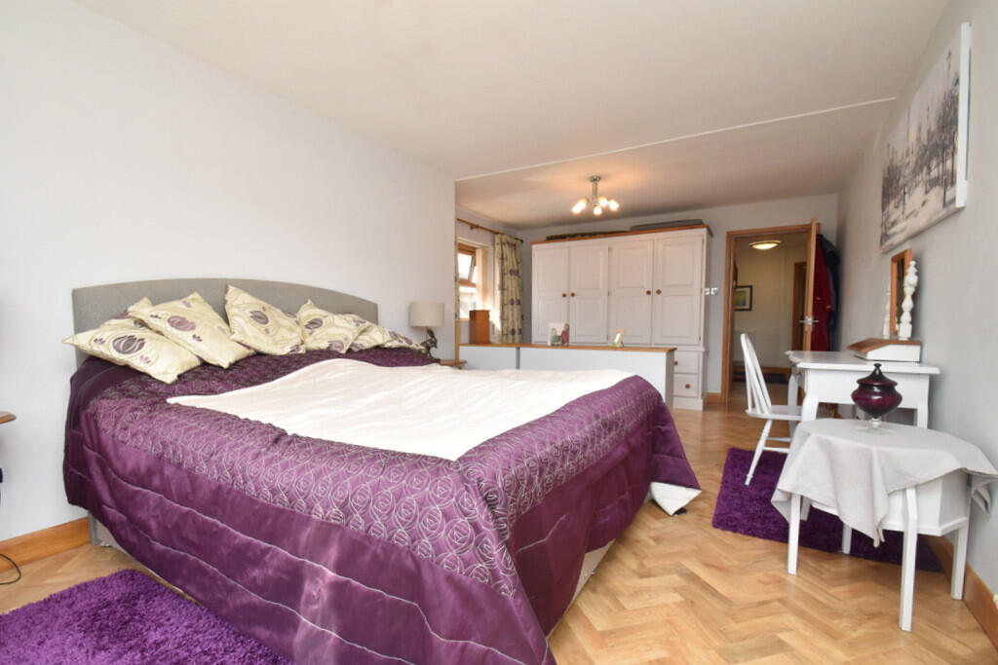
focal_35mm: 15
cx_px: 499
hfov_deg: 100.4
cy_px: 332
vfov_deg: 77.3
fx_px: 416
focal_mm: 10
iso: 640
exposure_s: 1/60
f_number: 10
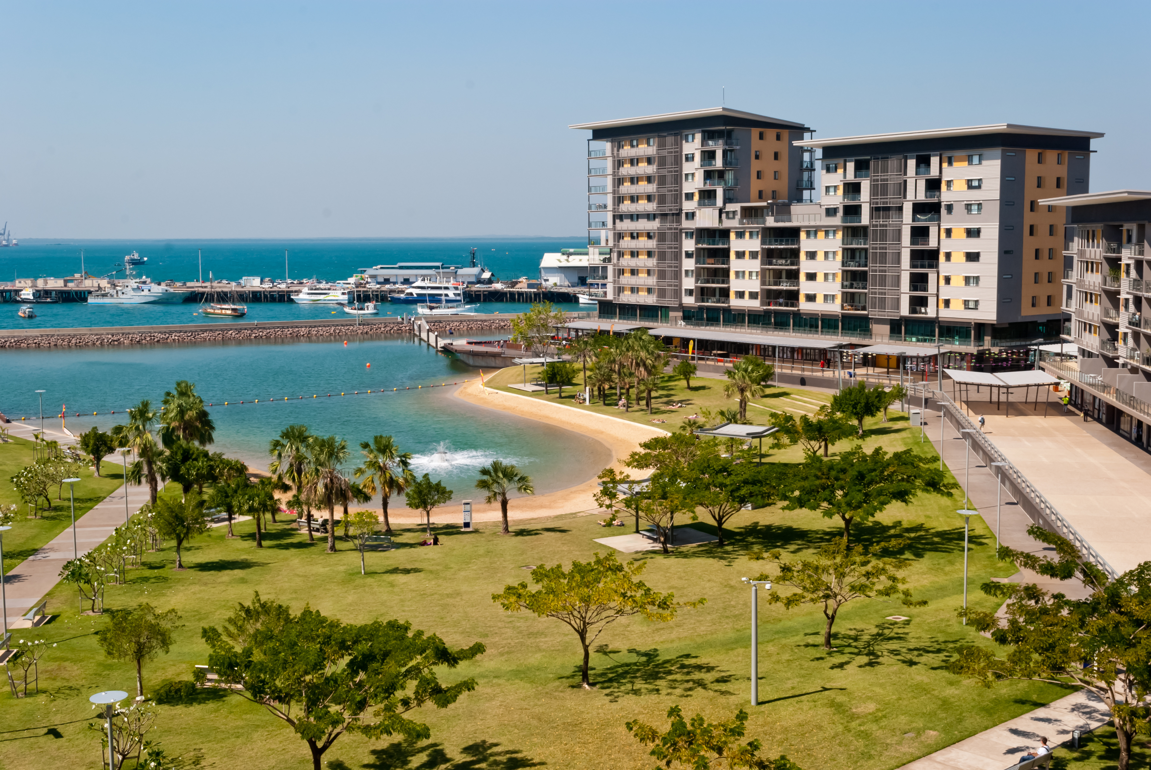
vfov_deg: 34.3
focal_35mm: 39
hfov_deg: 49.5
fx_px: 1248
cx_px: 576
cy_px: 385
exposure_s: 1/250
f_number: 14
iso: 200
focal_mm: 26
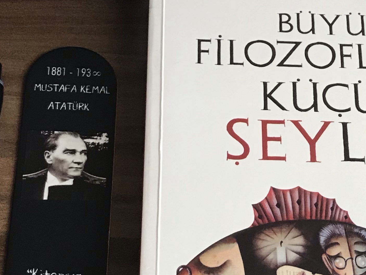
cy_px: 186
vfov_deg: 18.4
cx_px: 262
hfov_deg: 24.2
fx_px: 846
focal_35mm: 80
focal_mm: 3.99
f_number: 1.8
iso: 50
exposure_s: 1/17
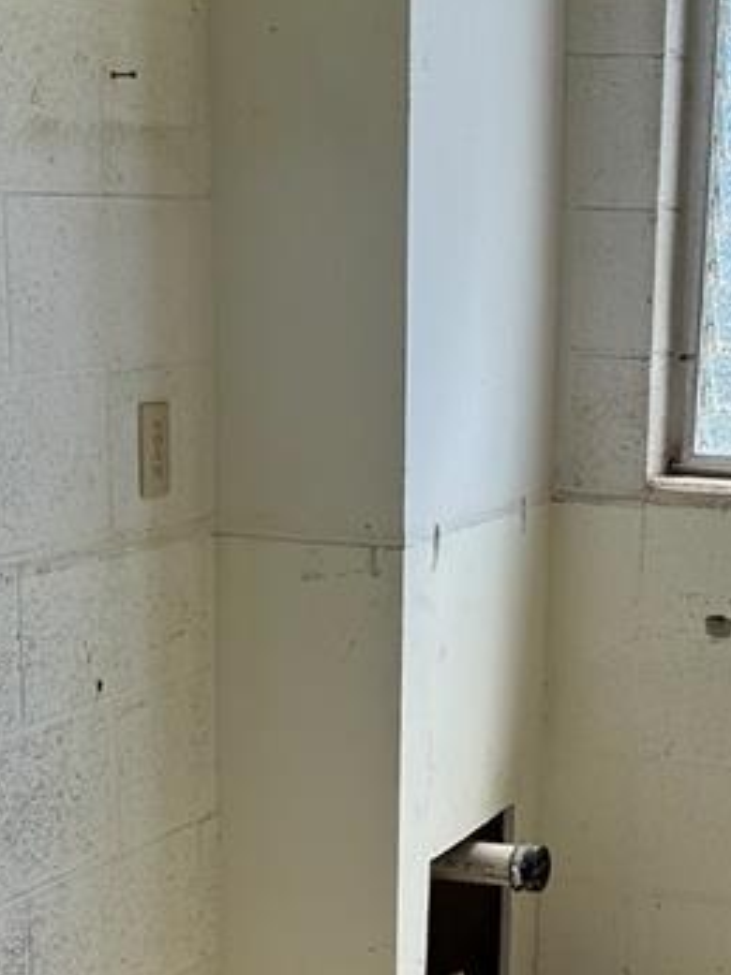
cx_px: 531
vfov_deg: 23.1
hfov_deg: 17.7
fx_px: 2338
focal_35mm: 83
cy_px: 843
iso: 100
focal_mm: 6.76
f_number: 1.78
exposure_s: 1/967
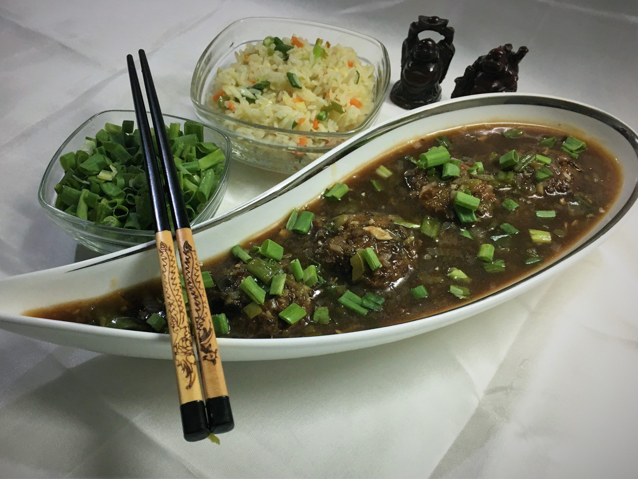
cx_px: 319
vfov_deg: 48.2
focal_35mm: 29
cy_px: 240
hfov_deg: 61.7
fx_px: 534
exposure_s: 1/33
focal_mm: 4.15
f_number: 2.2
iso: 50
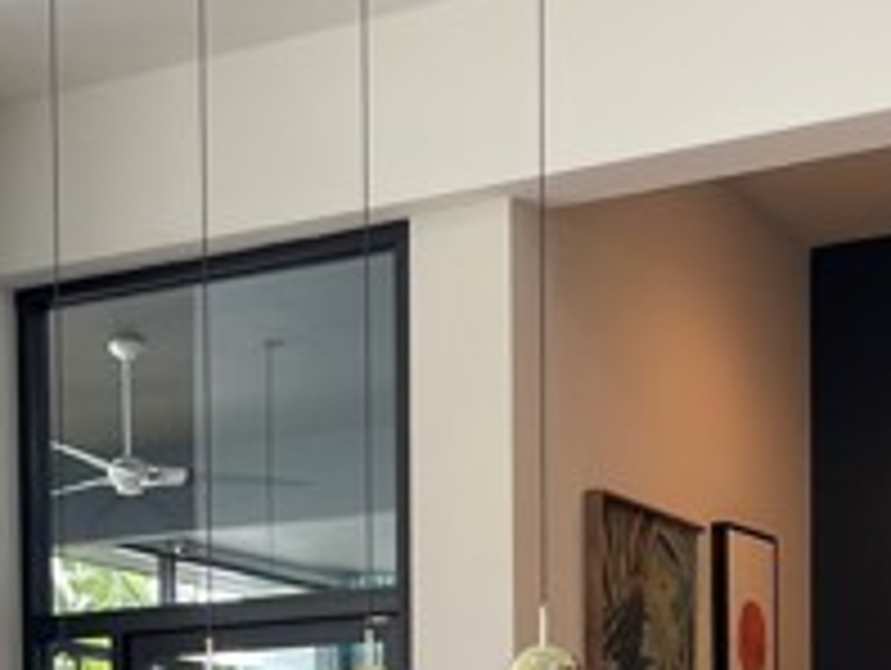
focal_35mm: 84
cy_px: 931
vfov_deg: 16.4
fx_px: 2165
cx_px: 284
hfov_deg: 23.1
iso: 80
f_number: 1.6
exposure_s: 1/120
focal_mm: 4.2
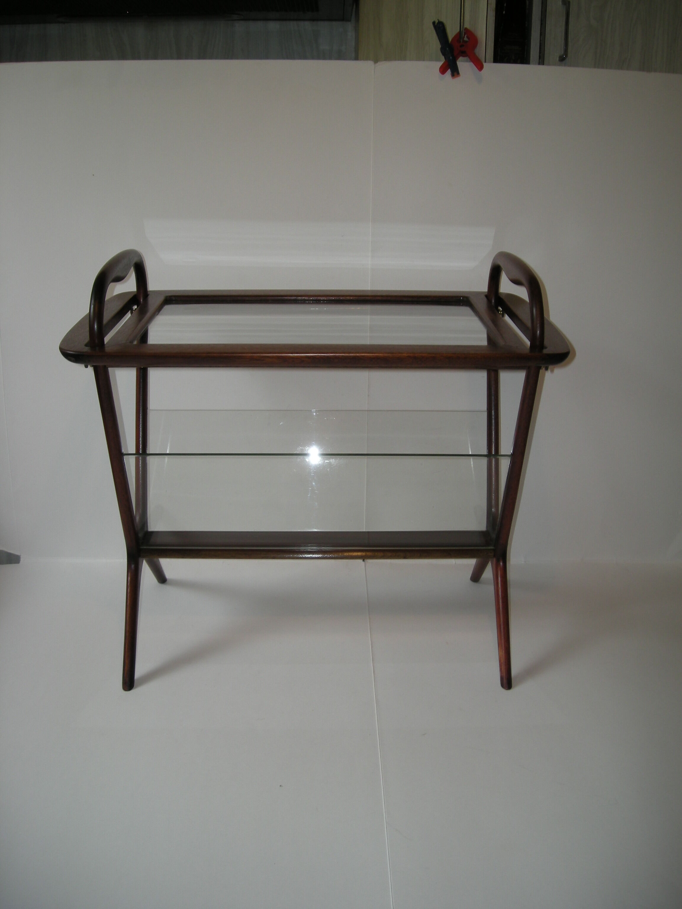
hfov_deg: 40.7
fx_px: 919
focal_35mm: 35
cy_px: 454
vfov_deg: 52.6
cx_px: 341
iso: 50
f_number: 2.8
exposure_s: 1/51.6
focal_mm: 5.7
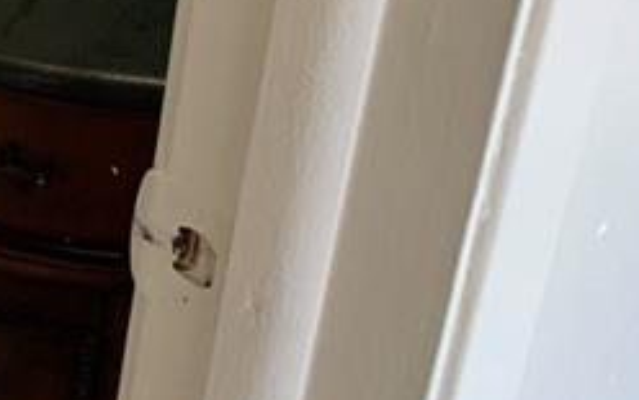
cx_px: -198
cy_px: -317
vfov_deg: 13.2
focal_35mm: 89
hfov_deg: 21.1
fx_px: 1550
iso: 100
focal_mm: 4.25
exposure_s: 1/60
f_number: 1.8
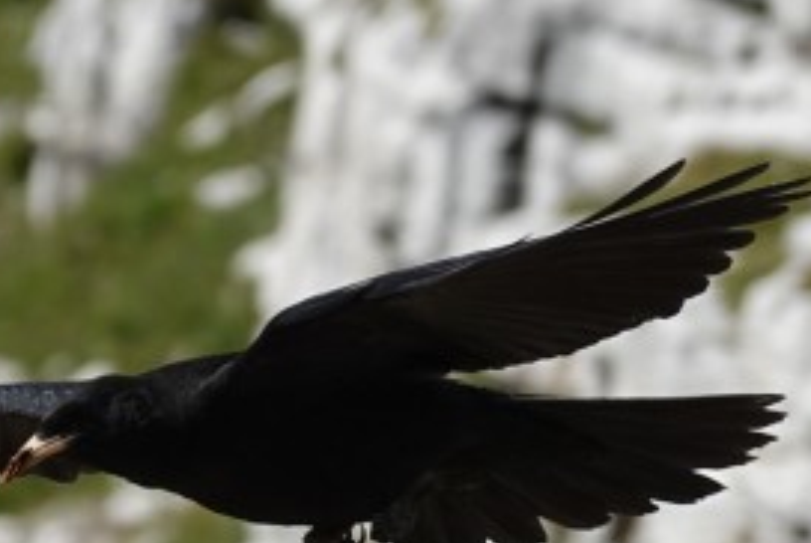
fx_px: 16959
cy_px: 103
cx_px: -182
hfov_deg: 2.7
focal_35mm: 752
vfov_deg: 1.8
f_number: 4.5
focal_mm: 72
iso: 100
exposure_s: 1/800
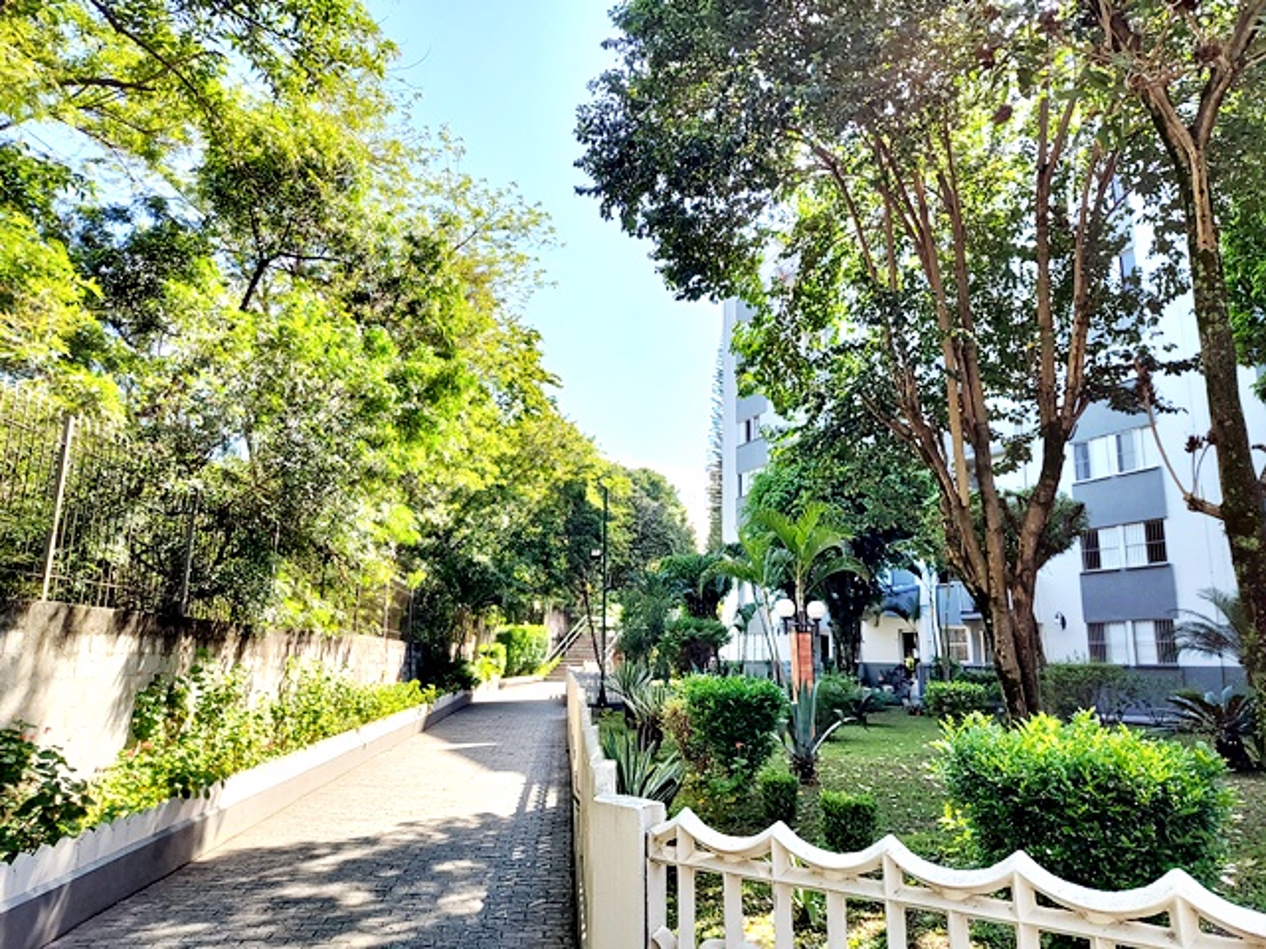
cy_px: 474
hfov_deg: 73.9
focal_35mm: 23
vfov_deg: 58.9
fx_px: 841
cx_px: 633
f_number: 1.8
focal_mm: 5.56
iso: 100
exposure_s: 1/640
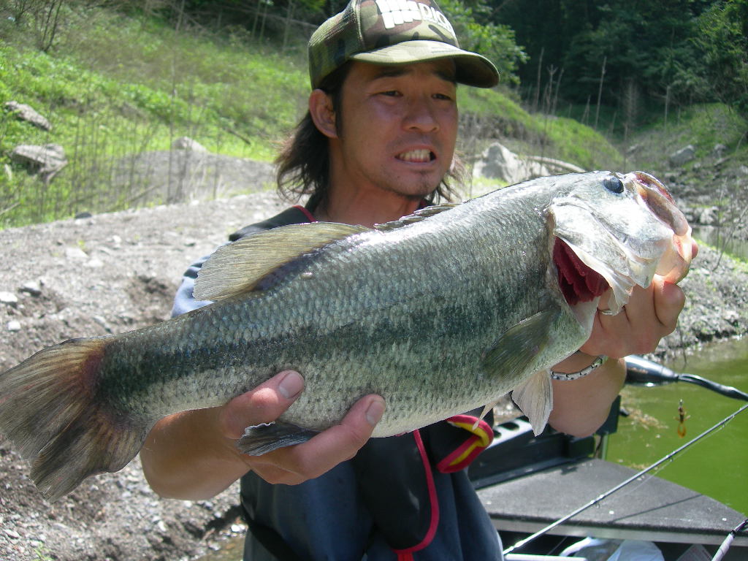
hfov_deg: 49.0
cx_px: 374
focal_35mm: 38
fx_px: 821
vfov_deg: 37.7
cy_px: 280
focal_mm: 7.8
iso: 50
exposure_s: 1/375
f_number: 2.8
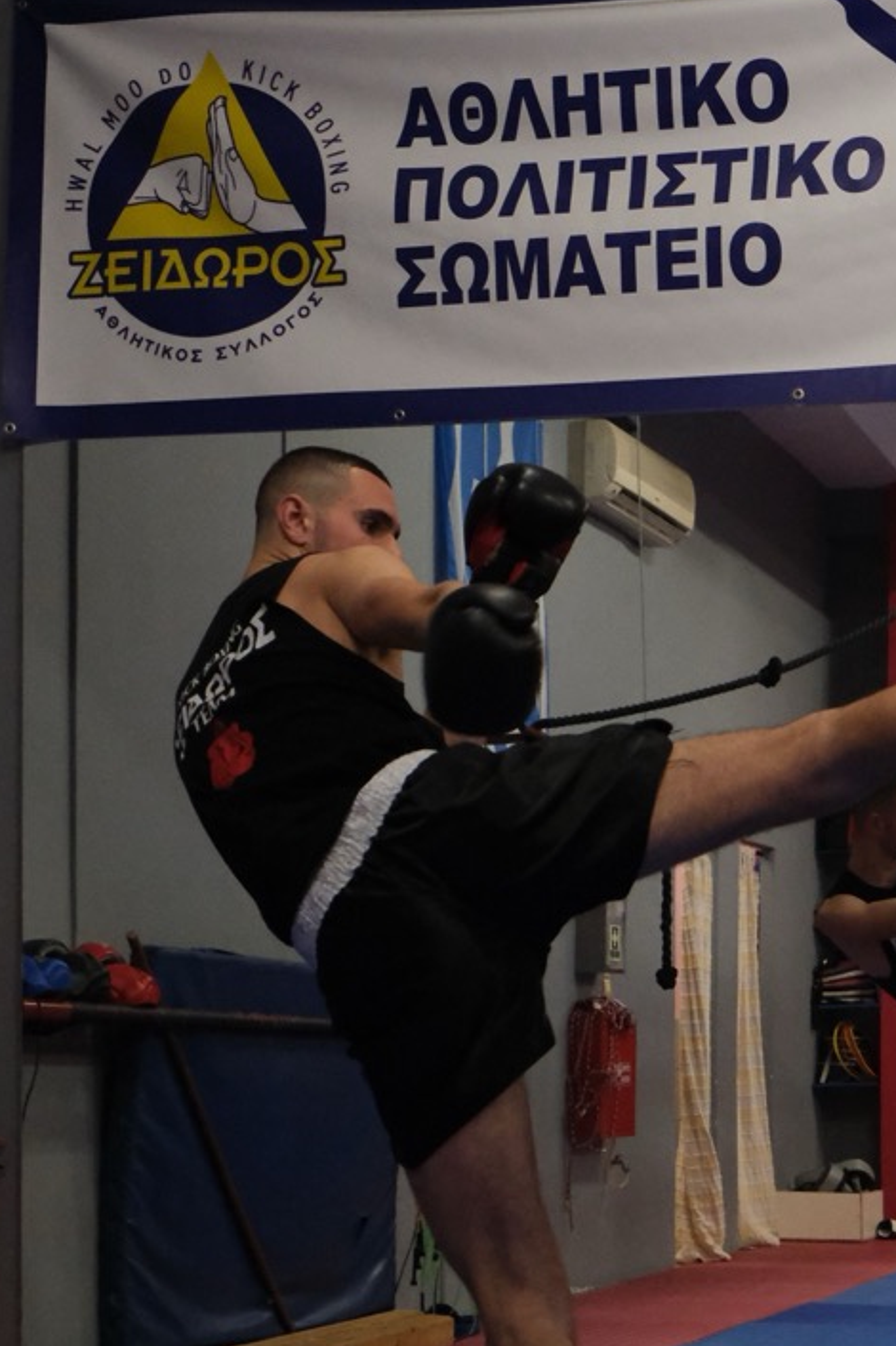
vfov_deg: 25.7
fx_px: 2915
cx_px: 682
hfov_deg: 17.4
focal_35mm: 78
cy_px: 1014
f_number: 4.5
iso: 8000
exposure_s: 1/250
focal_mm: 28.9
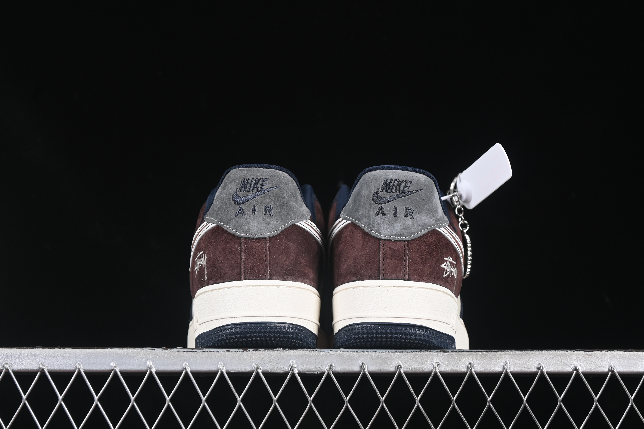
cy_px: 214
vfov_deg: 18.2
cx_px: 322
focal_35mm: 75
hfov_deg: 27.0
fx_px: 1342
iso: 160
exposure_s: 1/60
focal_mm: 50
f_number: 6.3
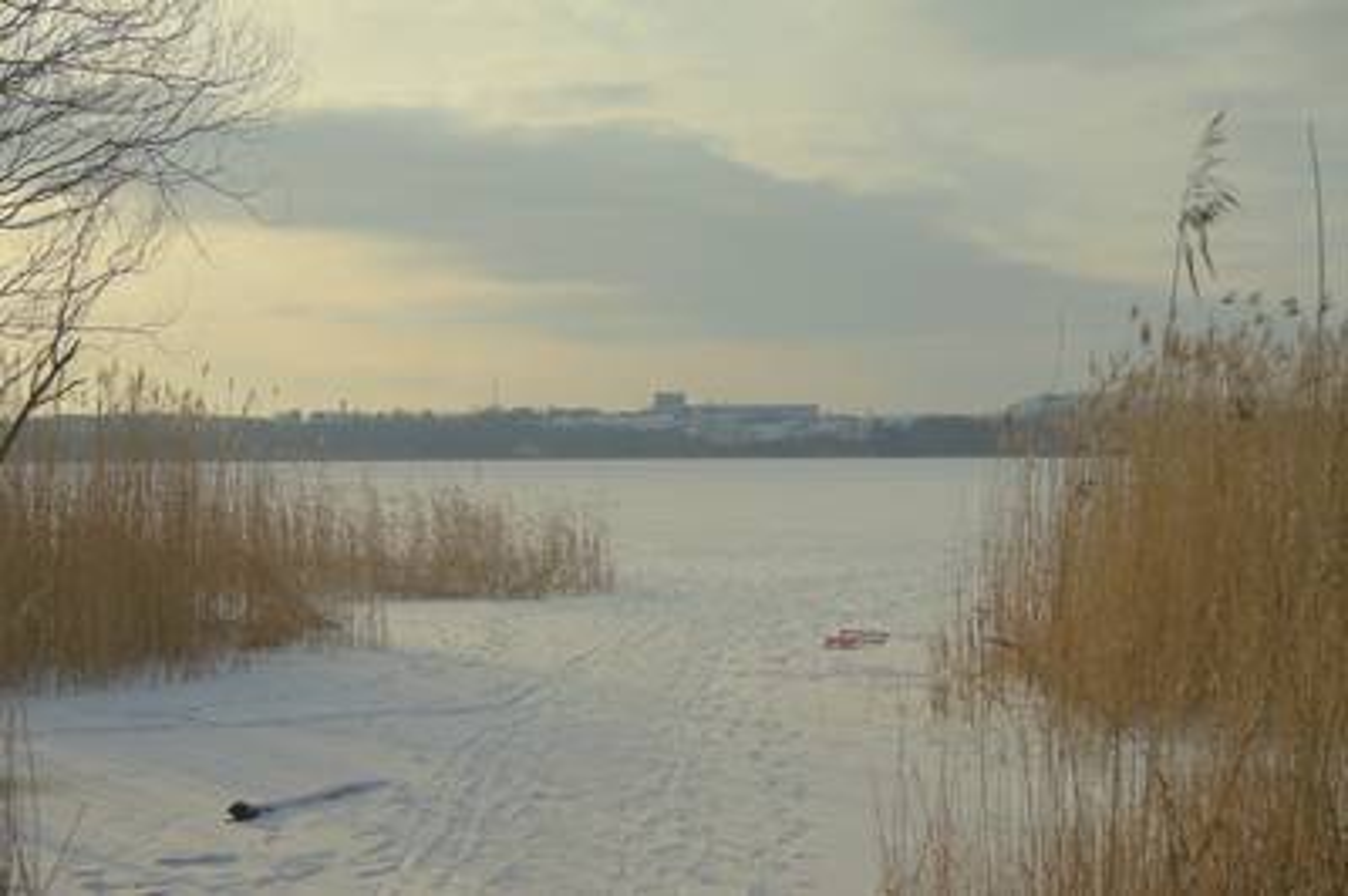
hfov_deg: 33.4
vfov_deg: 22.6
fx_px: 2245
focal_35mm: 60
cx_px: 674
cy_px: 448
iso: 100
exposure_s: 1/1000
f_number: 5.6
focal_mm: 40
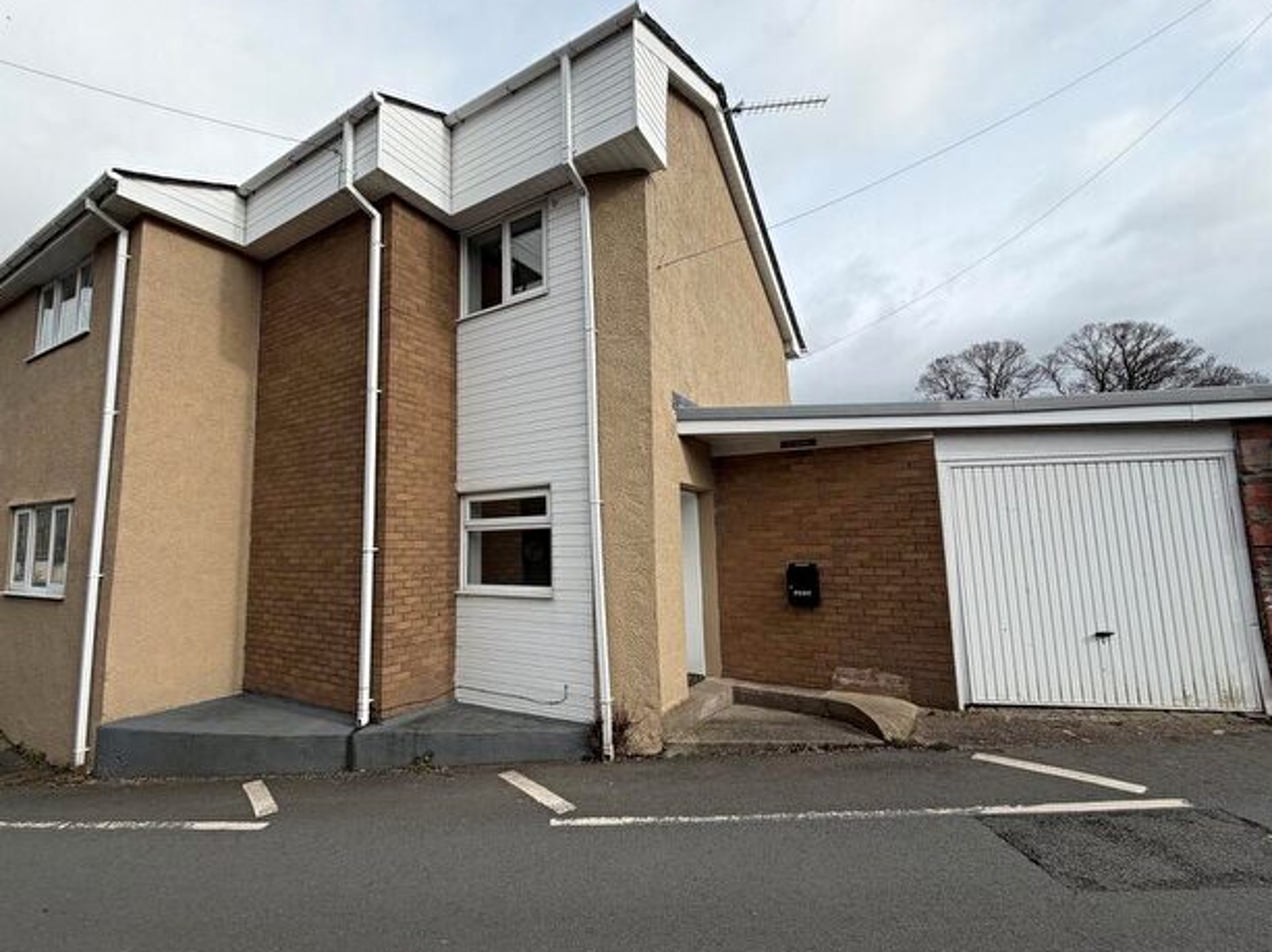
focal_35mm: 16
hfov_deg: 94.1
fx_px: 588
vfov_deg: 78.0
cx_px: 560
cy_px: 480
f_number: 2.2
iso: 20
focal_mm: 2.22
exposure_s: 1/779
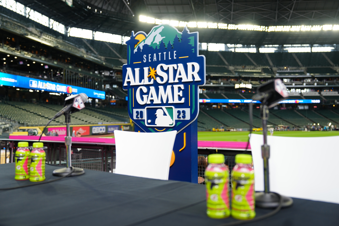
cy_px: 113
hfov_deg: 50.7
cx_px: 170
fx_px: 358
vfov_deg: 35.1
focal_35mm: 38
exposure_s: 1/250
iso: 400
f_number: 2.8
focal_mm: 38
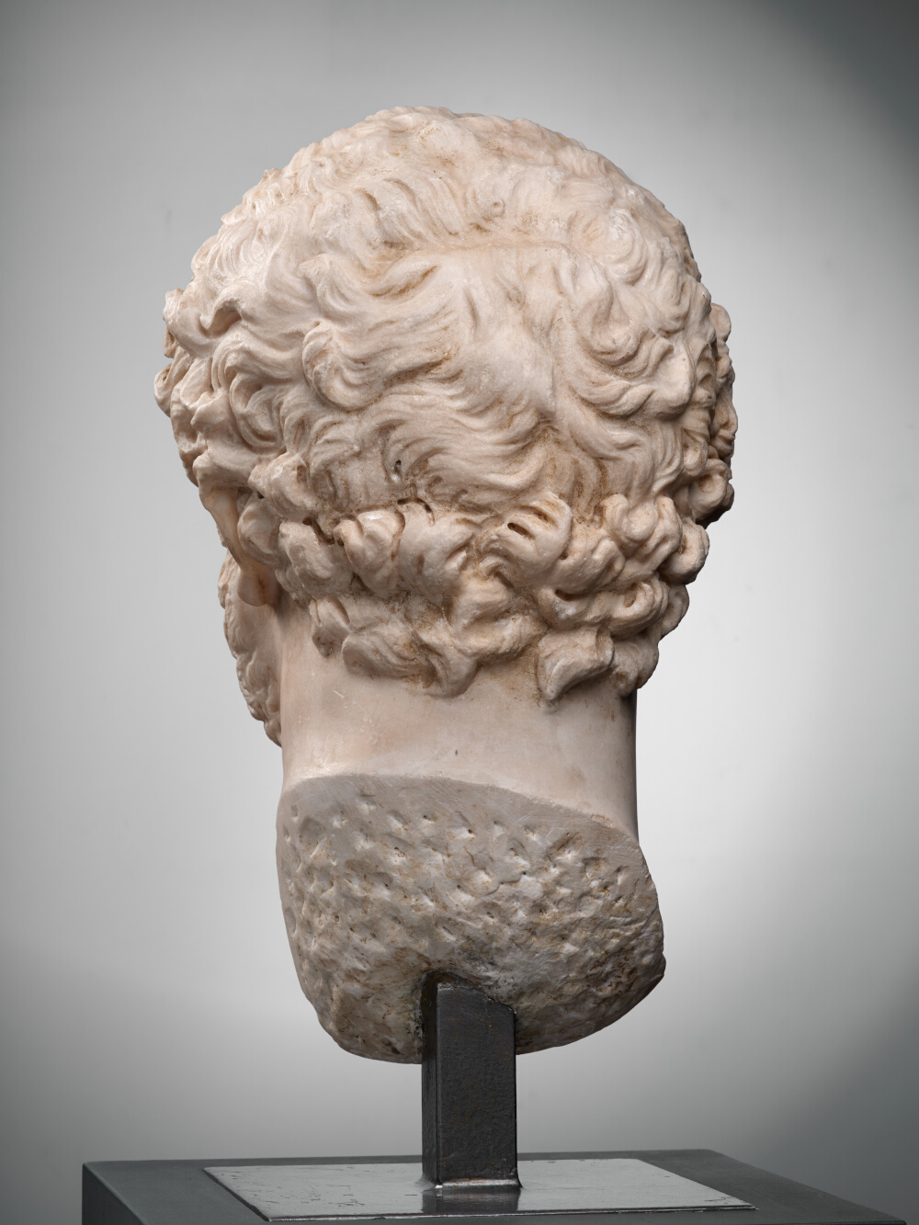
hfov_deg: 23.3
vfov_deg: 30.7
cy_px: 612
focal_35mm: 63
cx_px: 460
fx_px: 2230
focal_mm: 80
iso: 100
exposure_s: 1/125
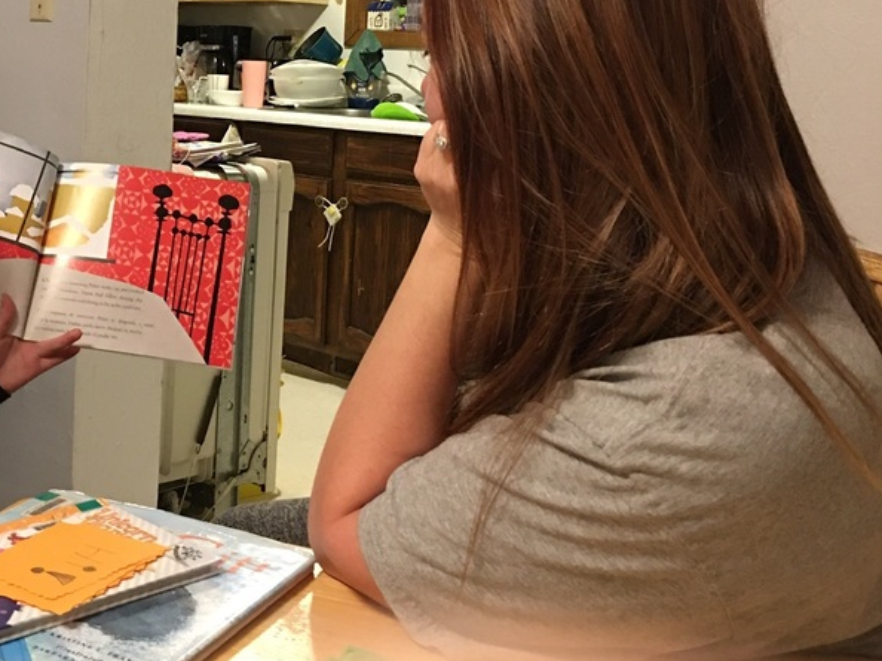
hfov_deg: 36.3
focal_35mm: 50
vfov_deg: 28.5
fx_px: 1273
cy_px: 144
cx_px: 125
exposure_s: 1/4
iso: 64
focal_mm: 4.15
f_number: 2.2
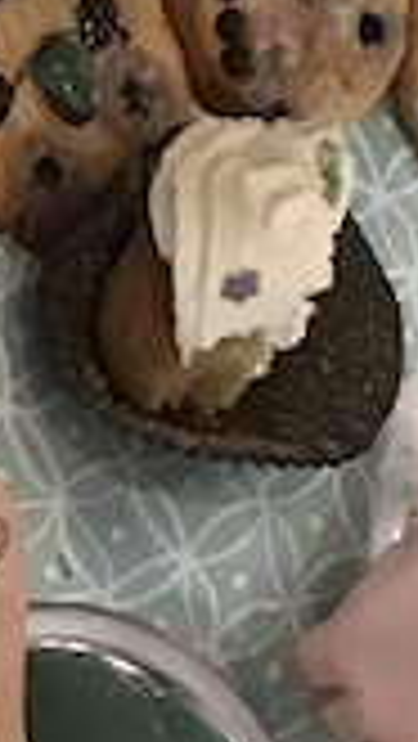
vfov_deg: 10.4
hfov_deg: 5.7
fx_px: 3718
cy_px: 1524
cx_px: -1110
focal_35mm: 189
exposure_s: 1/17
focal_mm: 3.99
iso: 100
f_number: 1.8
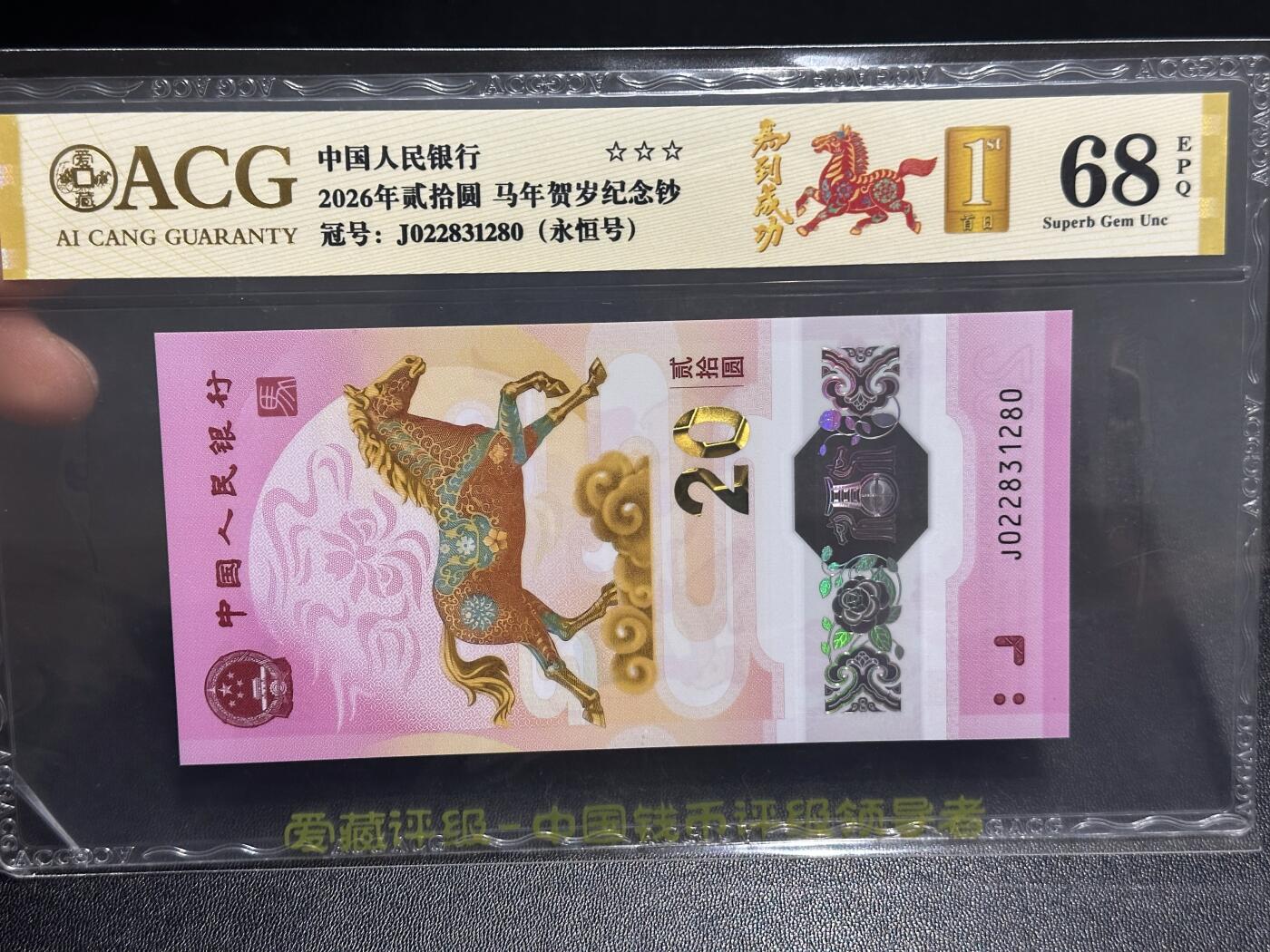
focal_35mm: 48
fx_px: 1761
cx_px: 635
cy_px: 476
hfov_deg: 39.7
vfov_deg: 30.3
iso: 125
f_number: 1.78
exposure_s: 1/50
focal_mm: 6.86
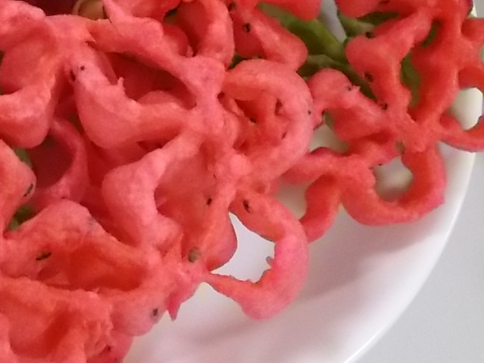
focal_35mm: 69
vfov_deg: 20.2
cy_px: -46
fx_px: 965
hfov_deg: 27.5
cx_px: 80
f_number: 3.2
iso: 800
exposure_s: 1/80
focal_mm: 4.6
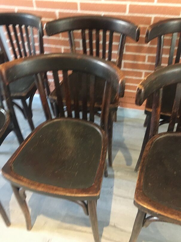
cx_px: 90
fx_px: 202
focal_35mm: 29
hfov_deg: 48.2
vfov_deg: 61.7
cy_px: 121
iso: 200
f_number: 2.2
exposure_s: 1/17
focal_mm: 4.15
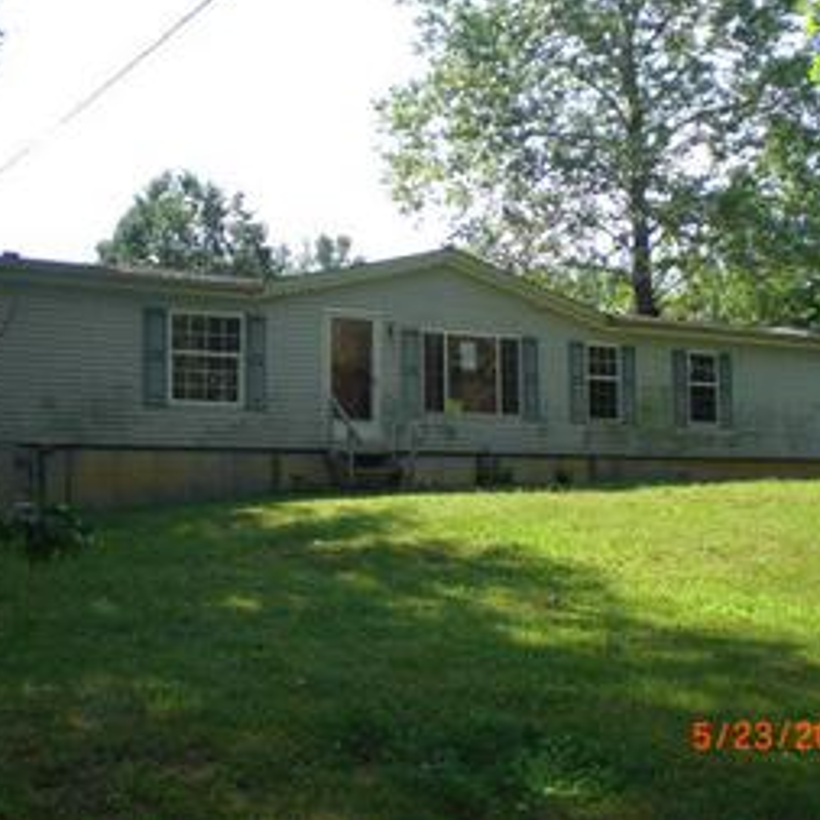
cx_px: 382
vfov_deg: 36.8
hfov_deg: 36.8
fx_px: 1233
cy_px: 405
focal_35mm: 46
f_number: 3.1
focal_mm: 6.3
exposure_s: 1/200
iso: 50
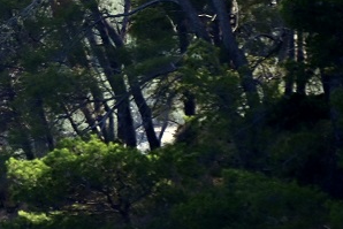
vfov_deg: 1.1
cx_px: -303
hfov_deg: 1.6
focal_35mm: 1308
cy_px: 106
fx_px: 12468
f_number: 5.6
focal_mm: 300
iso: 400
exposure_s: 1/640
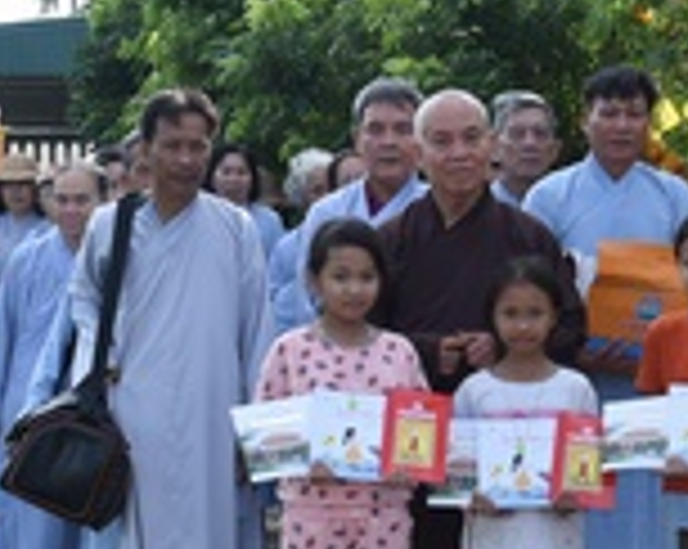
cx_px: 324
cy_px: 360
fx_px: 2522
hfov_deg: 15.5
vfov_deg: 12.4
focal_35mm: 124
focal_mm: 31
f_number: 9
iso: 200
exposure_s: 1/100
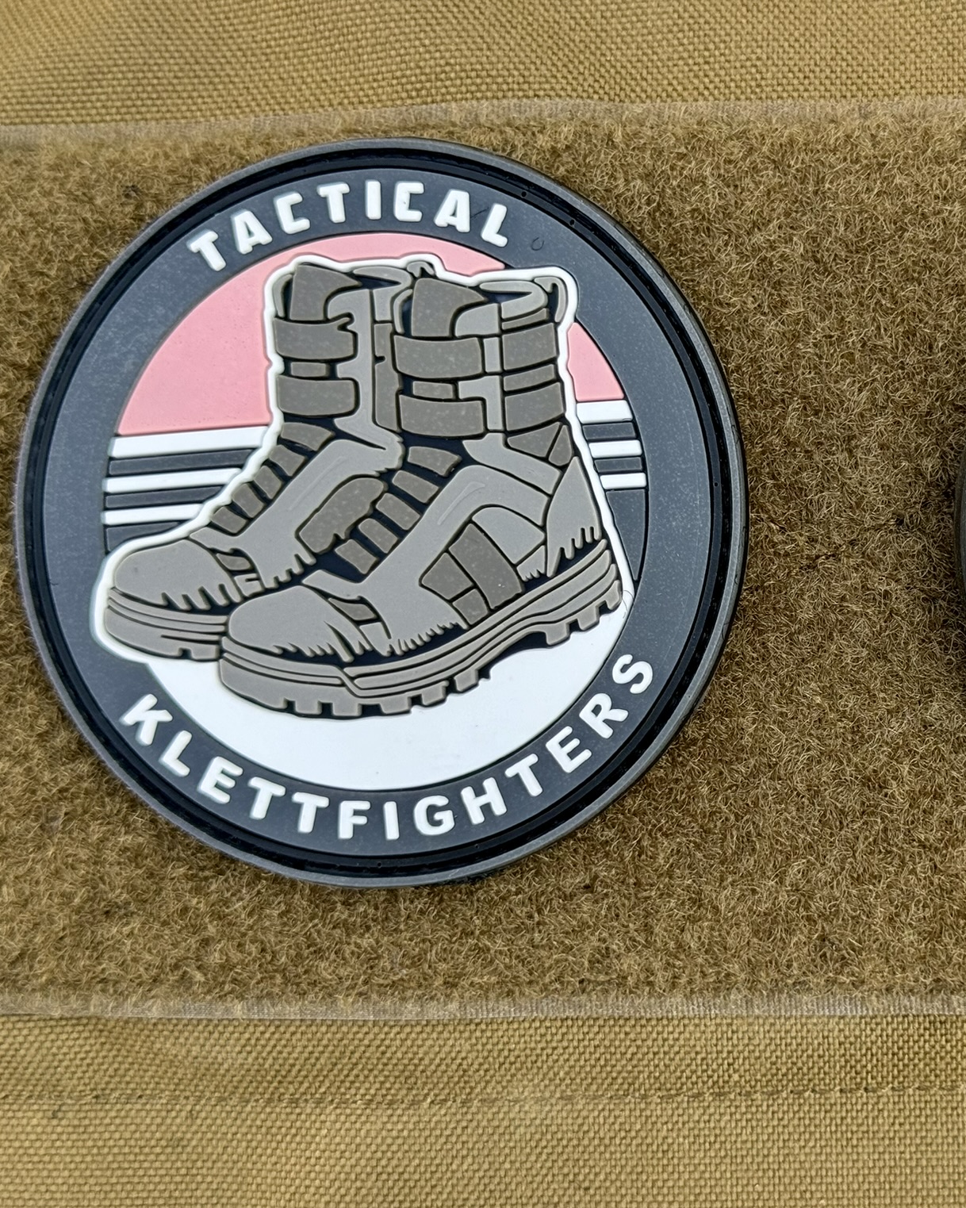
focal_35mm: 63
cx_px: 799
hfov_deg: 23.8
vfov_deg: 30.0
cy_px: 608
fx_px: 2252
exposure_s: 1/621
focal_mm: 6.76
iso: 64
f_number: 1.78
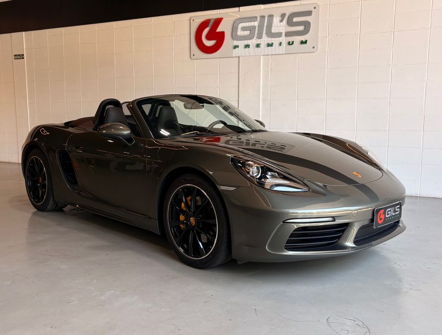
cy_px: 168
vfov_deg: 53.3
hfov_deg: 67.1
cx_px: 221
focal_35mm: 26
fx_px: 333
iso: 40
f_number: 1.6
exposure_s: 1/120
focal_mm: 5.96
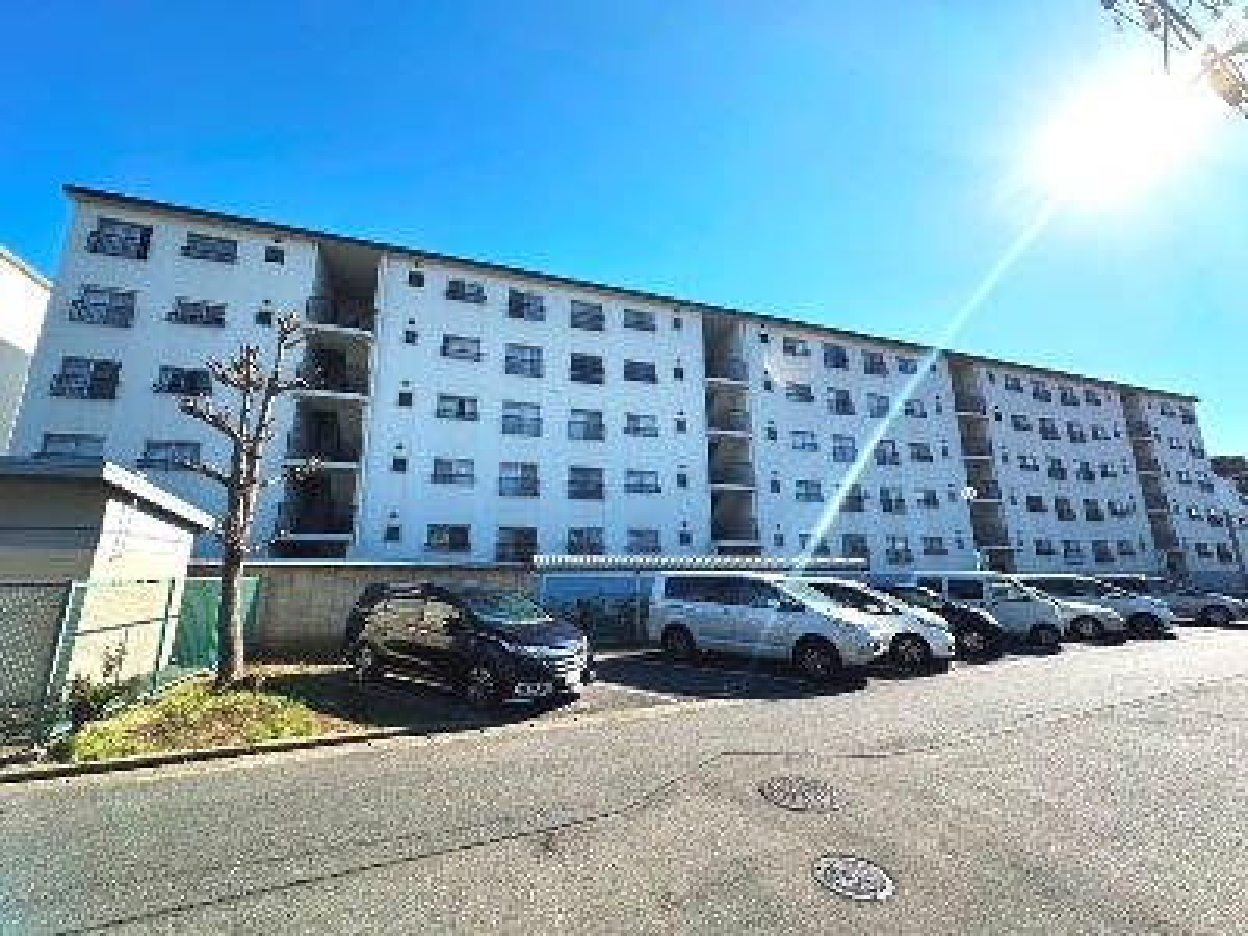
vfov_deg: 85.7
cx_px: 624
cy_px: 468
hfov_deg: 102.1
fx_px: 505
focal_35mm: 14
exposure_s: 1/1082
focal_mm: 2.22
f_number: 2.2
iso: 50
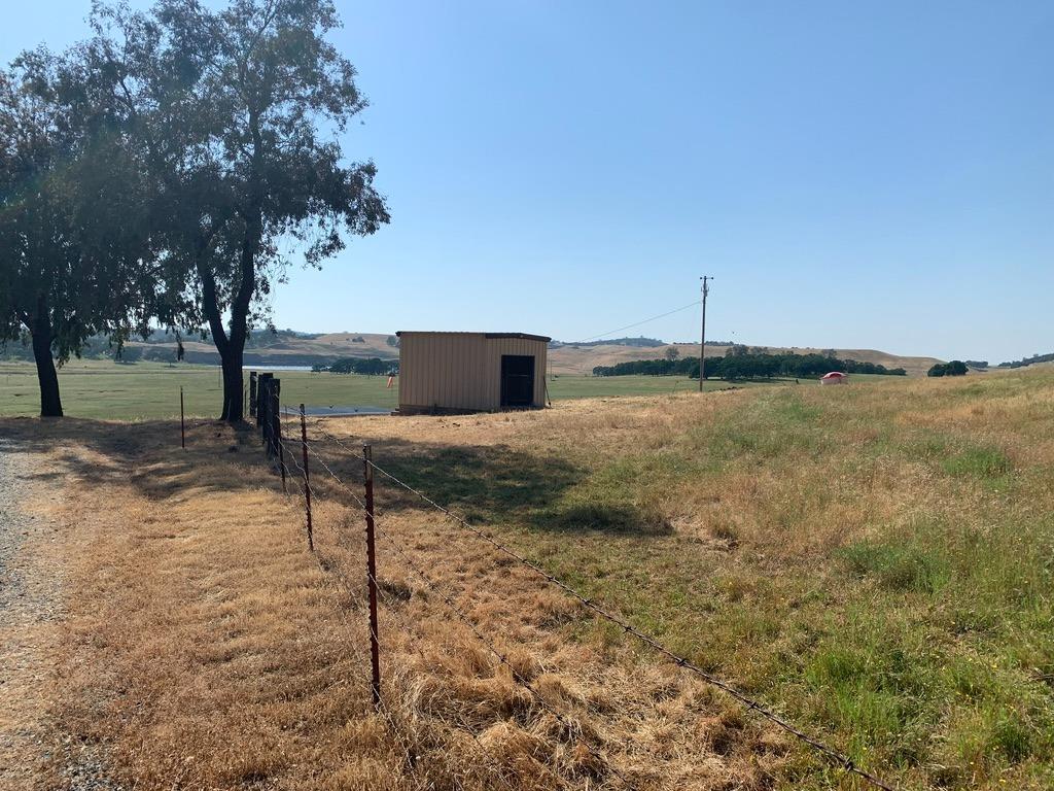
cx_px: 527
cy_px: 396
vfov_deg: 53.1
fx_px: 792
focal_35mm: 26
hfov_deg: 67.3
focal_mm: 4.25
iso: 25
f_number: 1.8
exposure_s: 1/4098
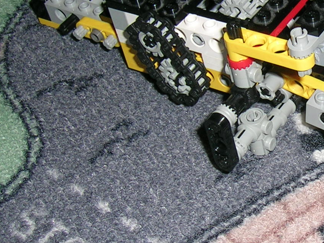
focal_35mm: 84
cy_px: 119
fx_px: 786
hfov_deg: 22.1
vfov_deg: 17.6
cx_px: 354
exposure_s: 1/60.1
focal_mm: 5.4
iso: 50
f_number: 4.8
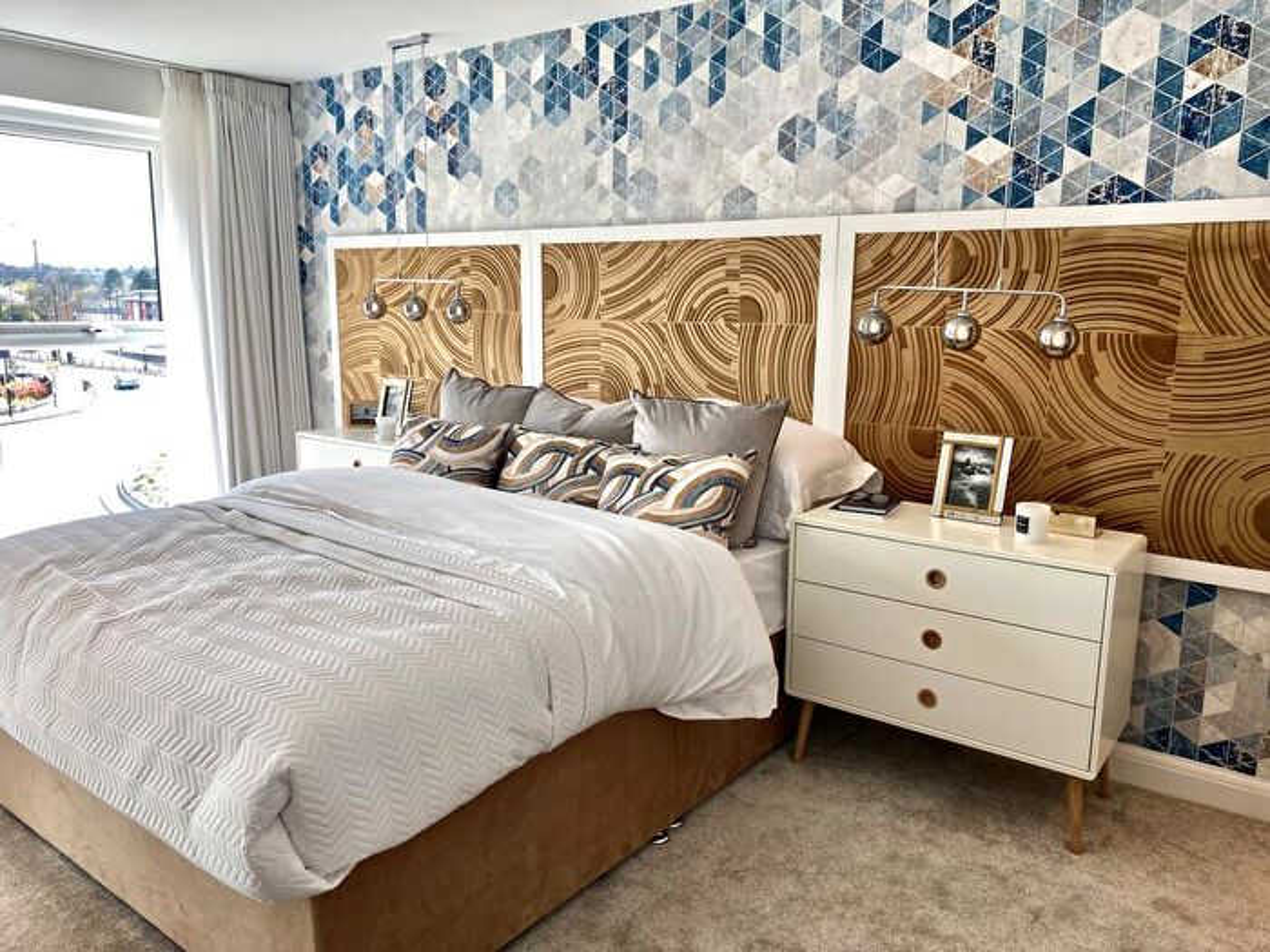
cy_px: 476
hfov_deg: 67.3
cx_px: 635
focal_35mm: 26
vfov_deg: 53.1
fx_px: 954
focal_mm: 4.25
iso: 32
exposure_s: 1/119
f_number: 1.8
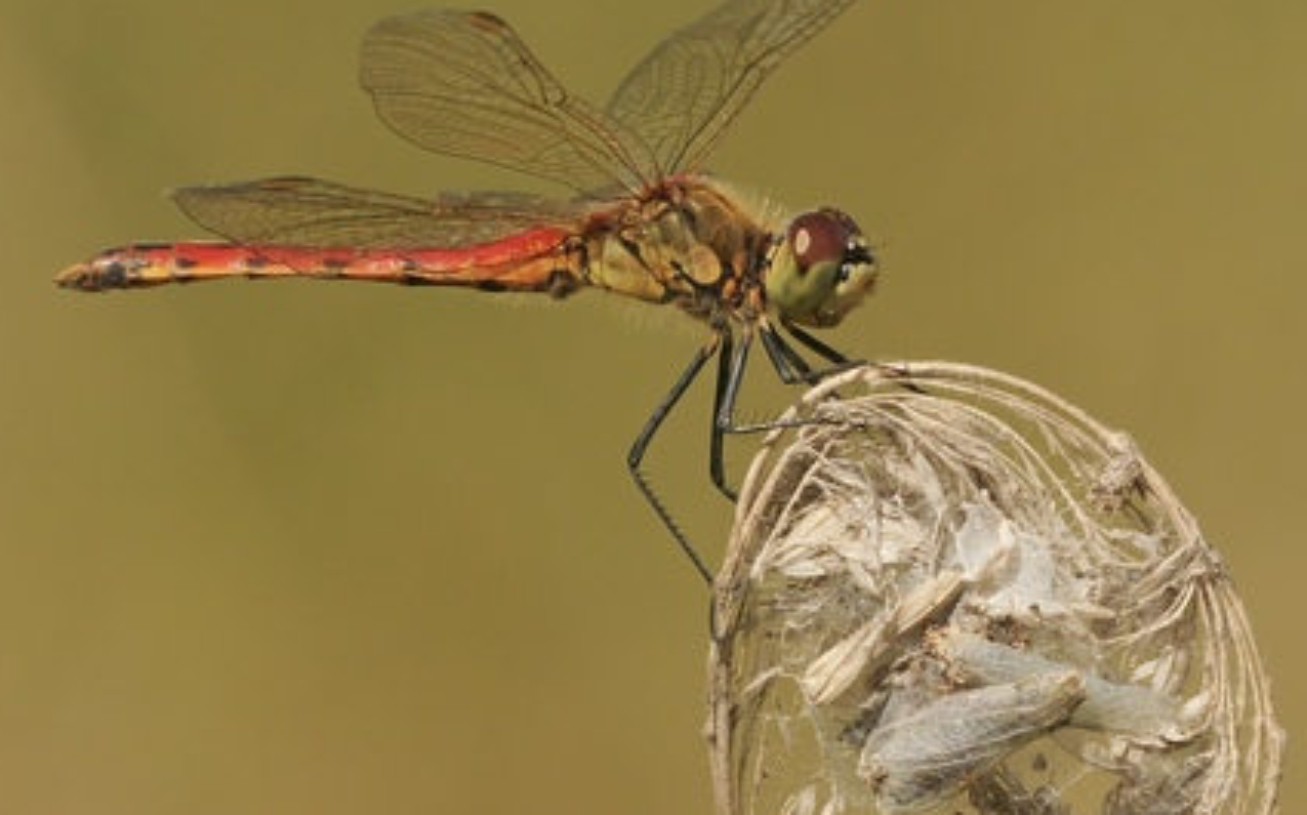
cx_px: 686
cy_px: 398
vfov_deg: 1.9
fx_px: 24526
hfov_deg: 3.1
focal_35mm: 689
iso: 500
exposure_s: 1/640
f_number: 10
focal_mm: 300
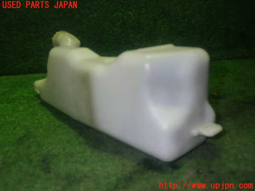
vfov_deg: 39.7
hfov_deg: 51.4
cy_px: 96
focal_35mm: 36
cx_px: 128
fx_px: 265
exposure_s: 1/40
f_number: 2.5
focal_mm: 6.37
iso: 200
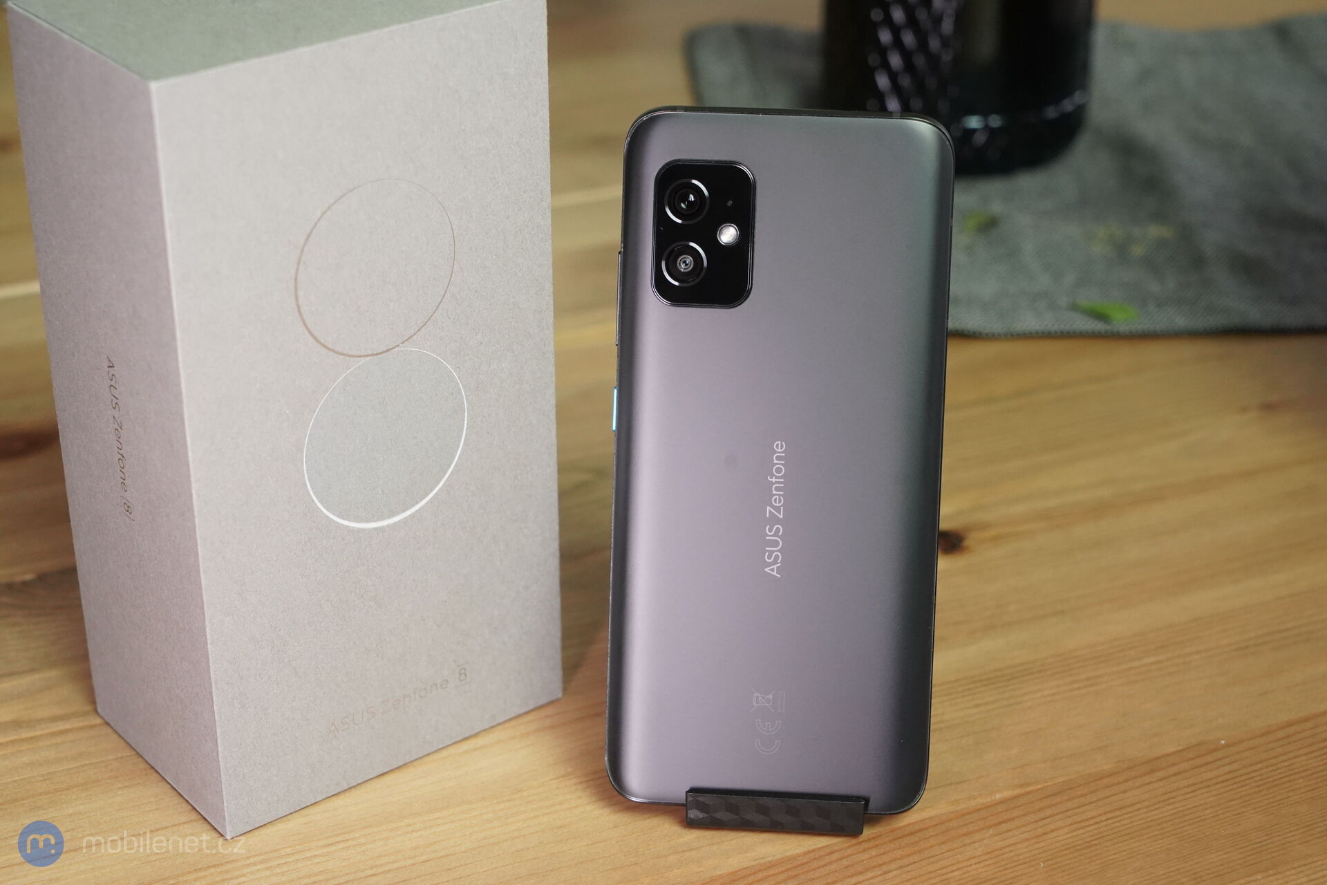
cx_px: 664
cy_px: 442
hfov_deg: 31.0
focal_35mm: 65
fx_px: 2396
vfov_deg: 20.9
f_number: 8
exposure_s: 1/200
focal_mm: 65
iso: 4000
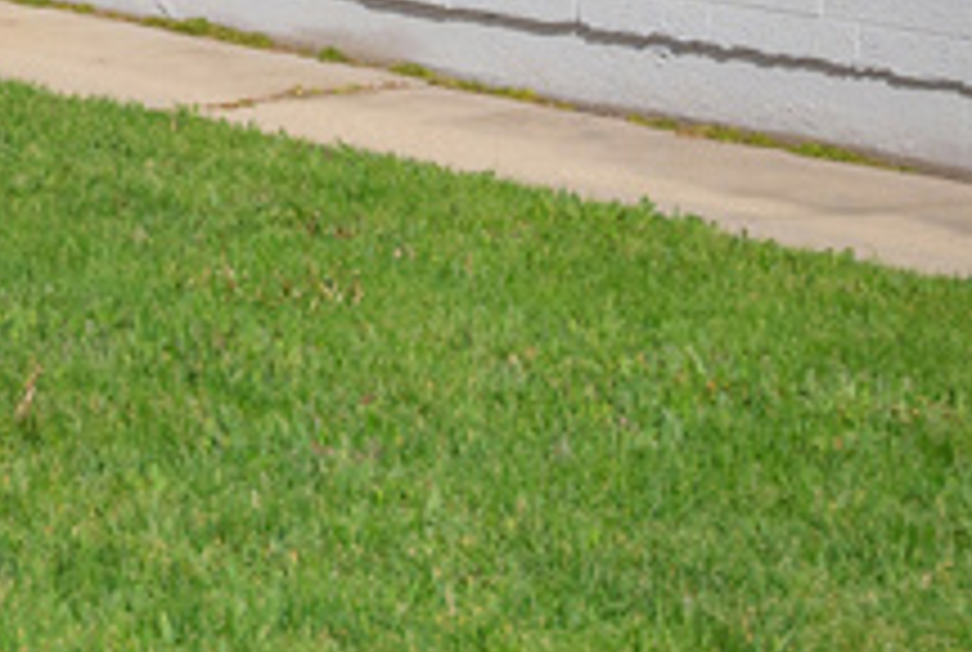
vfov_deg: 9.3
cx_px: -927
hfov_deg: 12.7
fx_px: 3842
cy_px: -490
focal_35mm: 142
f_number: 8
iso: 800
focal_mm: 30
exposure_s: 1/400
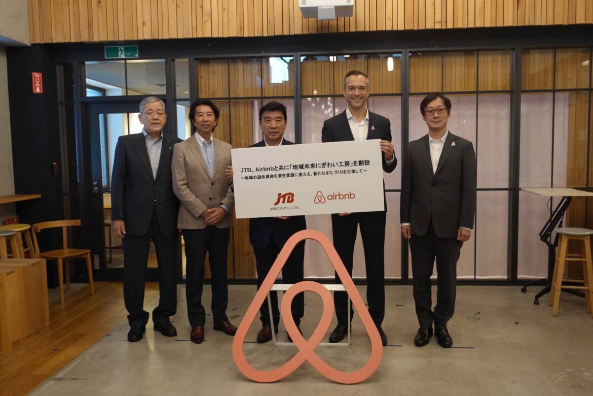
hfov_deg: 58.7
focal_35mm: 32
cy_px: 198
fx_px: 527
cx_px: 296
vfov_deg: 41.1
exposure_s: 1/60
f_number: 2.8
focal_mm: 11.69
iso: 1250
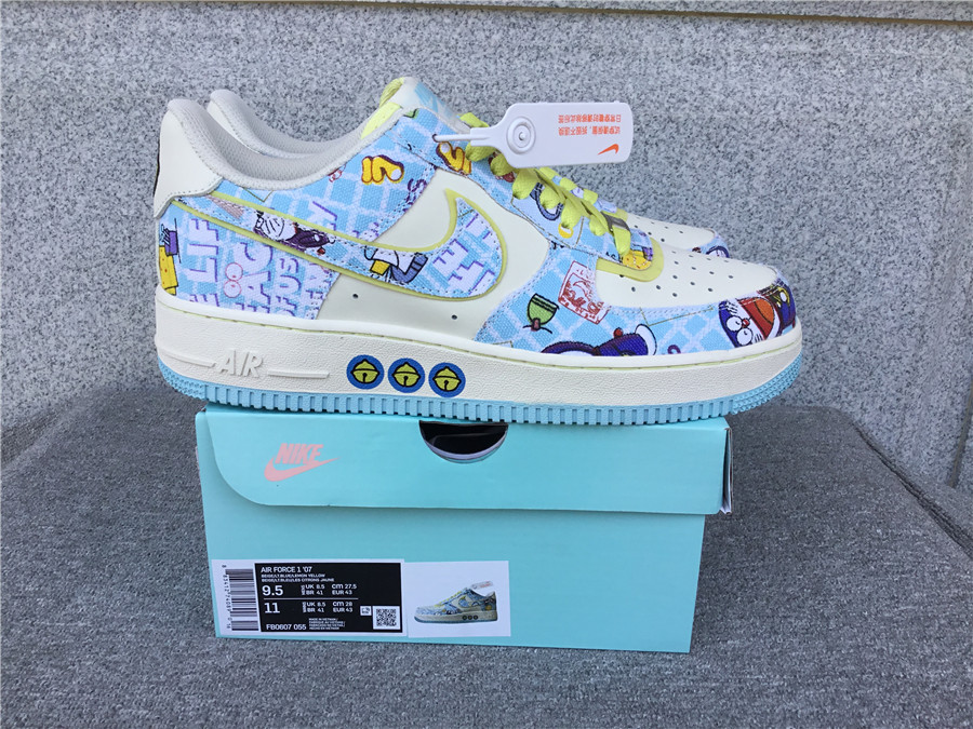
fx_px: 871
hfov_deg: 58.4
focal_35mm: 31
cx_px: 486
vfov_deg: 45.4
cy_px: 364
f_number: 2.4
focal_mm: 3.3
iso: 25
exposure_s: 1/344
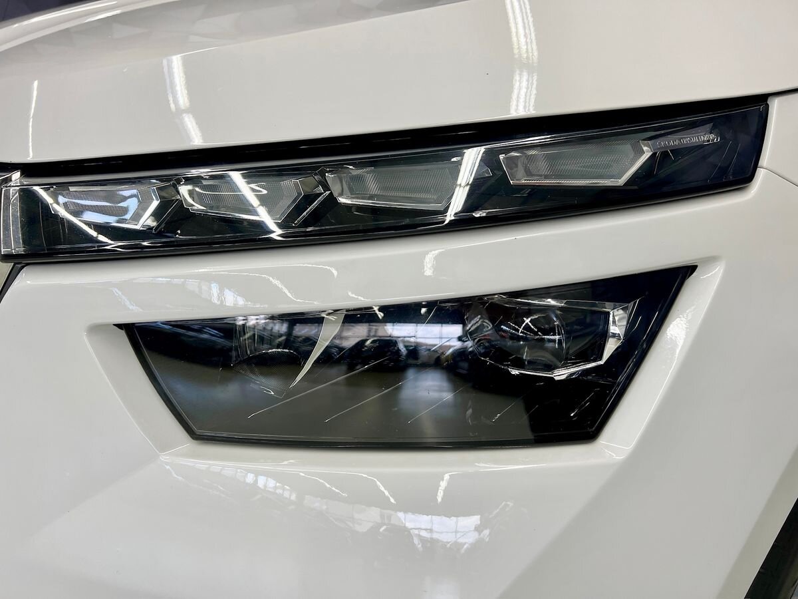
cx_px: 399
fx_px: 599
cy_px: 300
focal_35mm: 26
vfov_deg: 53.1
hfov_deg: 67.3
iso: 80
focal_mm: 5.7
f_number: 1.5
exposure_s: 1/121
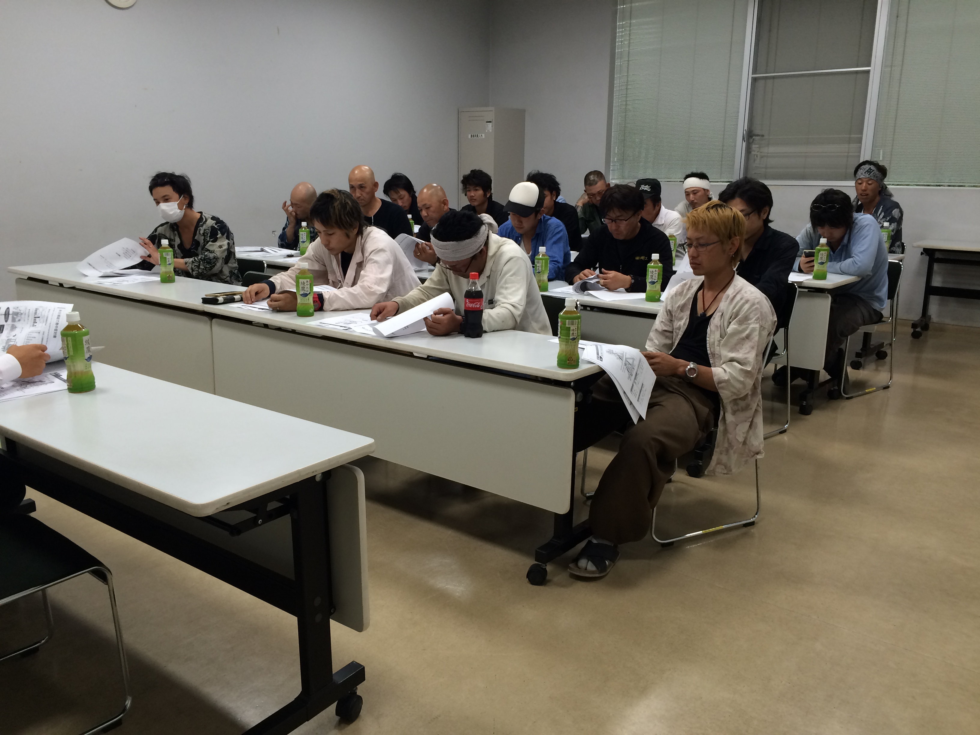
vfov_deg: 48.2
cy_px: 368
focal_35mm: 29
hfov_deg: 61.7
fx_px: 821
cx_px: 490
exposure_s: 1/30
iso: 32
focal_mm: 4.15
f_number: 2.2
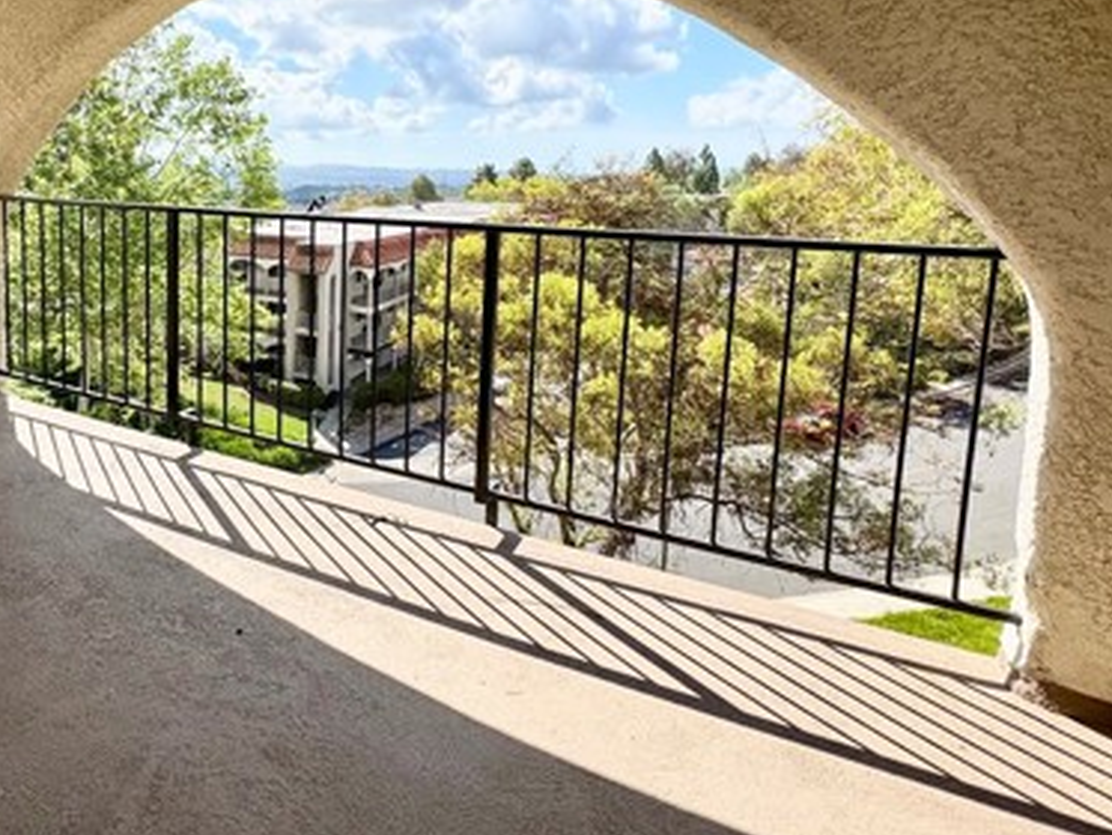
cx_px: 319
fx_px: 771
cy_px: 239
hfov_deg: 68.3
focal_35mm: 24
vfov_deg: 54.9
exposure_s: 1/2342
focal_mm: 2.22
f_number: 2.2
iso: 50
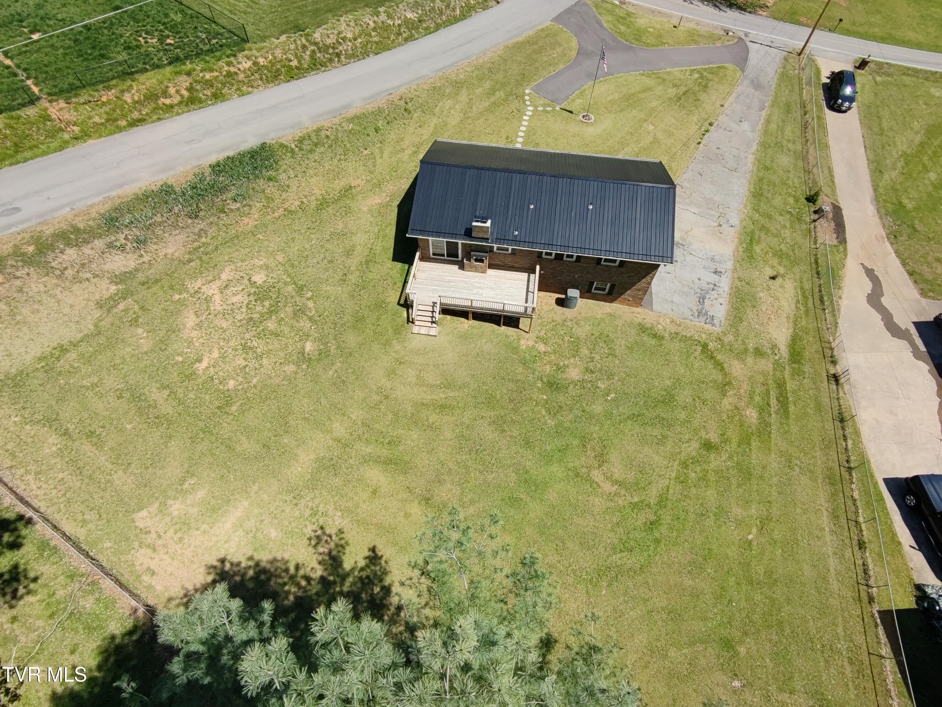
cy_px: 354
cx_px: 471
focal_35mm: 17
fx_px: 463
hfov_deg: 91.0
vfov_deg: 74.7
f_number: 2.8
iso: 100
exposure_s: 1/866
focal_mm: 17
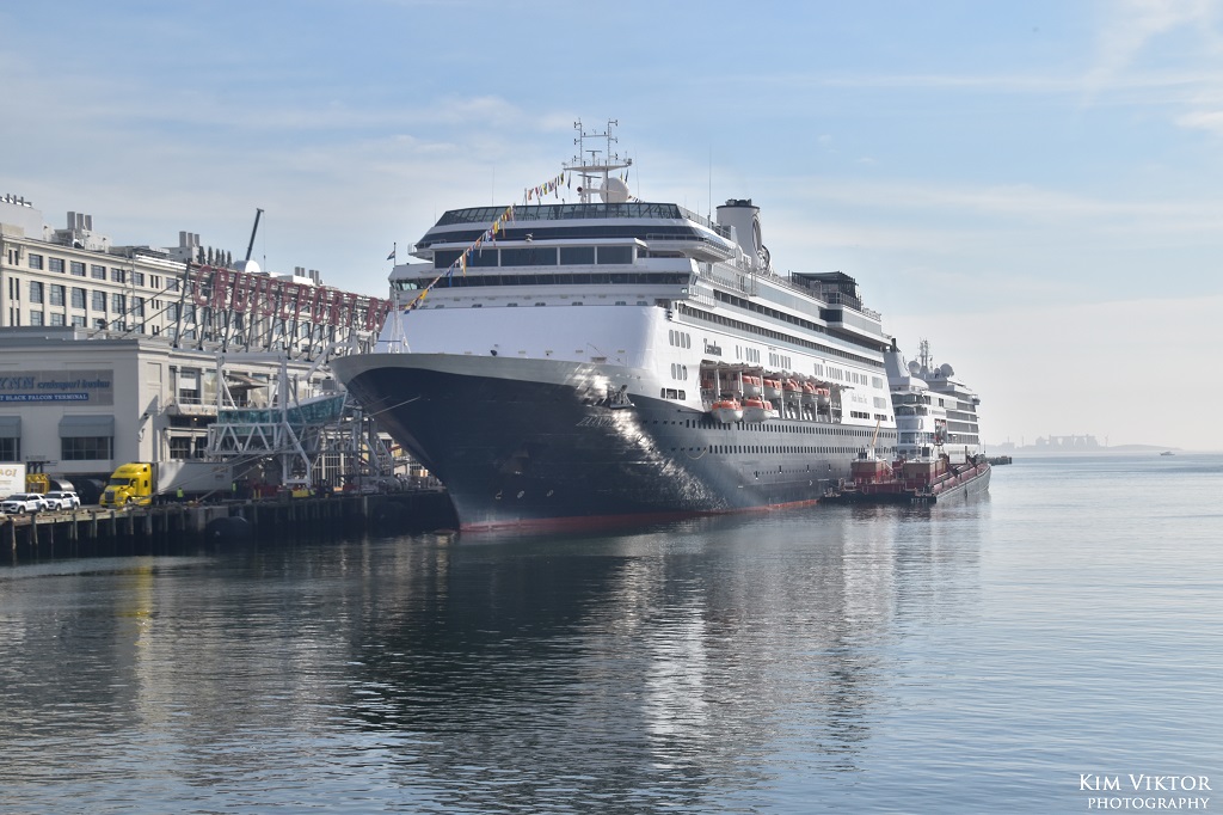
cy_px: 408
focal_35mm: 128
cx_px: 612
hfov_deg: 16.1
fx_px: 4330
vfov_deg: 10.7
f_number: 11
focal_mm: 85
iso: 200
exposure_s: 1/640
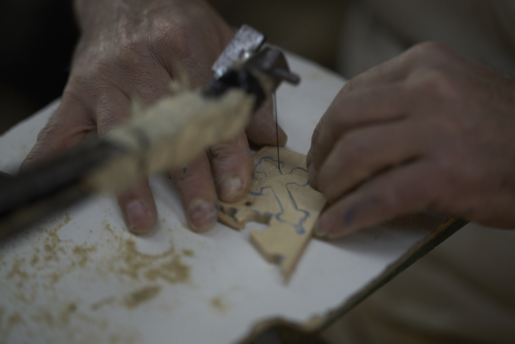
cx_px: 258
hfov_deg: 15.2
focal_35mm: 135
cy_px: 172
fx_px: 1931
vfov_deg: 10.2
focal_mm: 135
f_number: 1.8
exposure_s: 1/800
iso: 1600
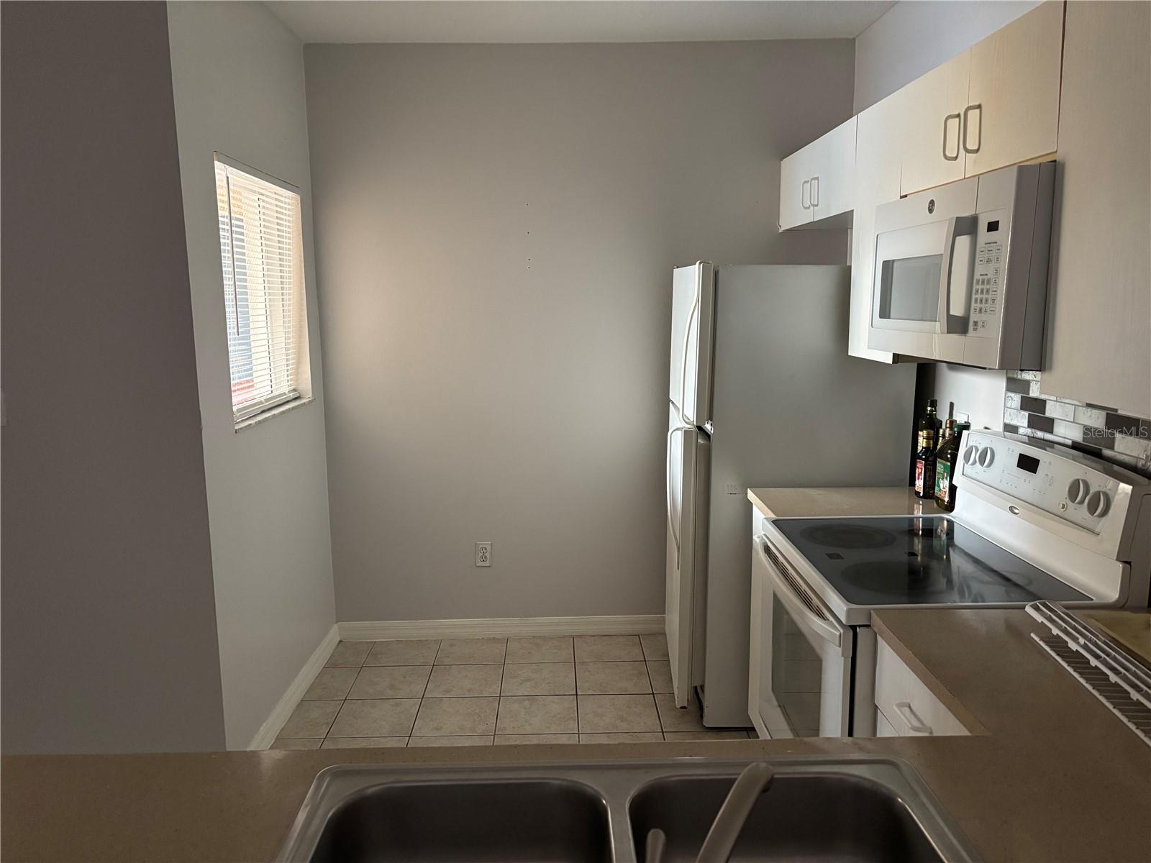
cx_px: 576
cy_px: 432
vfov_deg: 53.1
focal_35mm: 26
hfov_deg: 67.3
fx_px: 865
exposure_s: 1/49
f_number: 1.6
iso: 500
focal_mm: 5.96
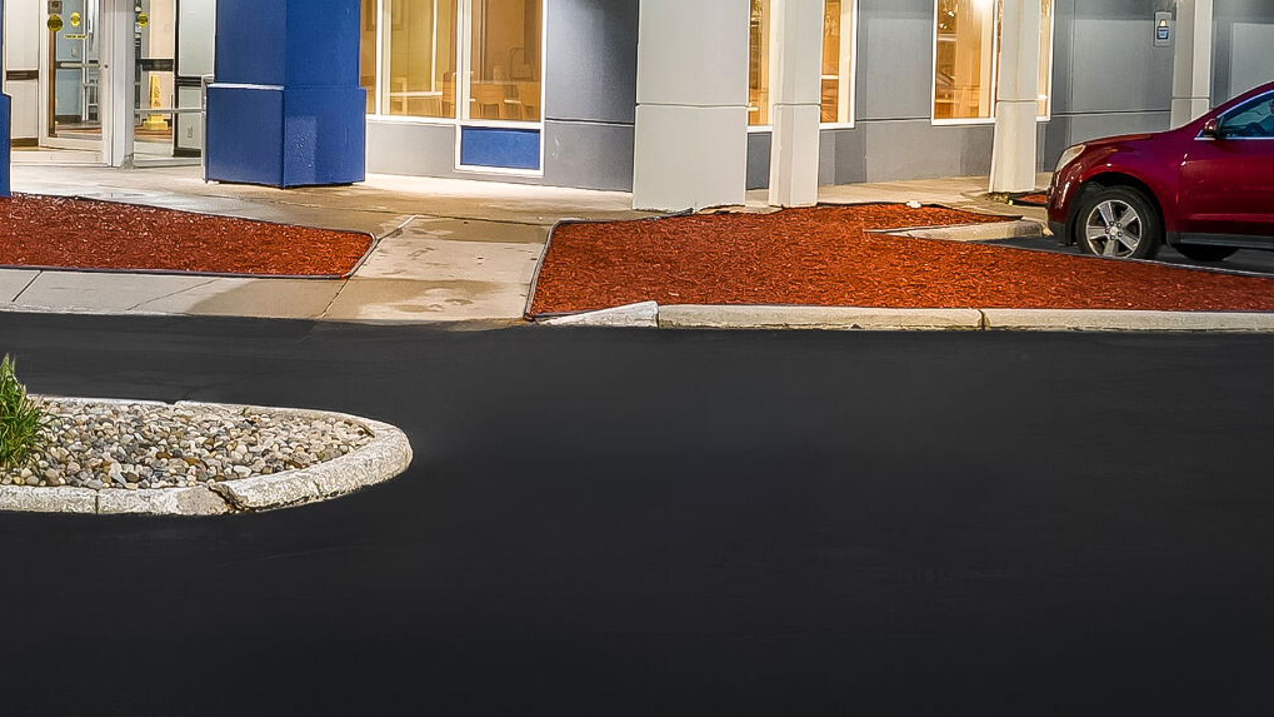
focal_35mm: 74
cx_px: 249
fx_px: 2500
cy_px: -419
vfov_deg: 14.9
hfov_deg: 28.0
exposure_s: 5
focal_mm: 24
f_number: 10
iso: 400
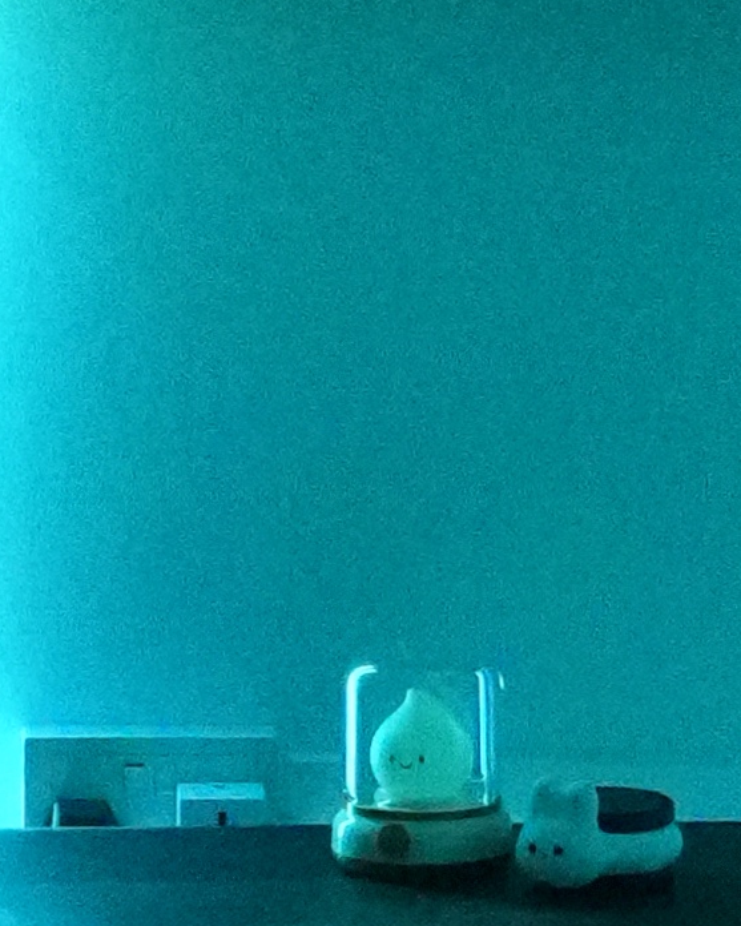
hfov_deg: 5.0
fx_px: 8444
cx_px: 346
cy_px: 615
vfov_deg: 6.3
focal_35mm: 308
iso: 6400
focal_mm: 25
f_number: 4.5
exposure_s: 1/40
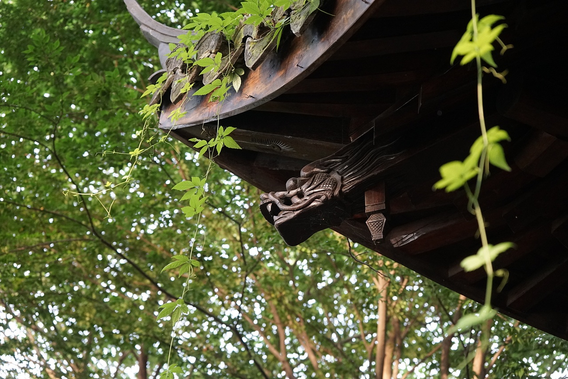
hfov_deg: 38.2
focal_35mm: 52
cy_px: 190
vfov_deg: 26.0
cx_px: 284
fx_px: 821
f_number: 5
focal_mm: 52
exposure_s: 1/160
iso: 2500
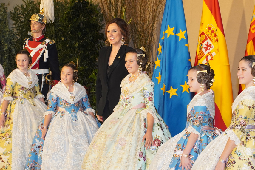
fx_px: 522
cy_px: 104
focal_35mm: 74
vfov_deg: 18.5
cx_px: 106
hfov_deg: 27.4
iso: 400
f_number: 6.3
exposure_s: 1/60
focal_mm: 35
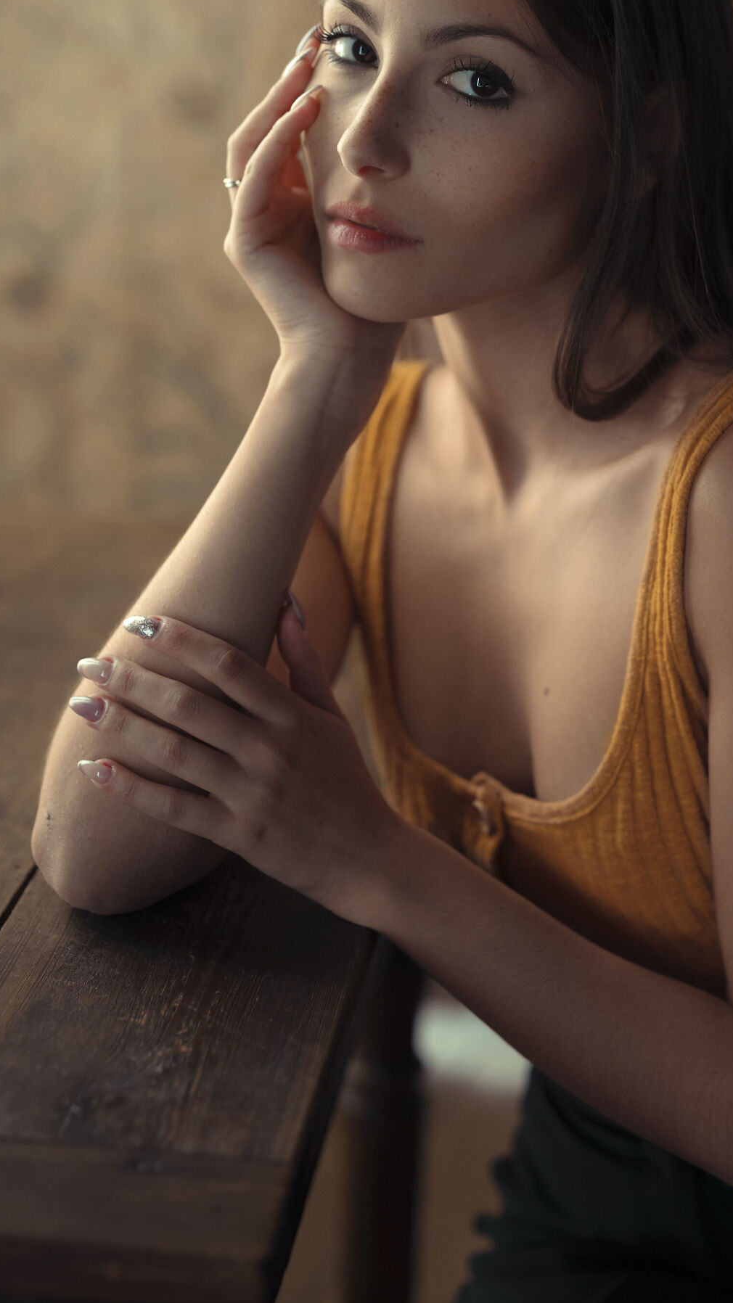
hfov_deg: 17.2
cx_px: 494
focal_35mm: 70
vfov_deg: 30.0
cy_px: 488
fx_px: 2419
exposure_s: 1/500
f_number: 2
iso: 640
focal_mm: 50
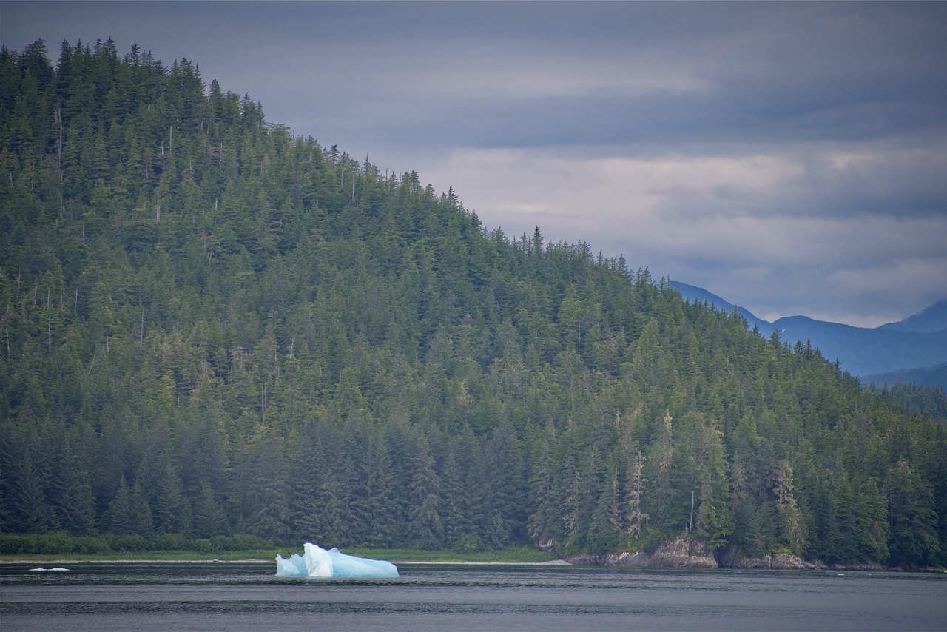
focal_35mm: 300
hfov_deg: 6.9
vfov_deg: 4.6
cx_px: 474
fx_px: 7893
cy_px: 316
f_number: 5.6
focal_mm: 300
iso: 450
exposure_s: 1/640
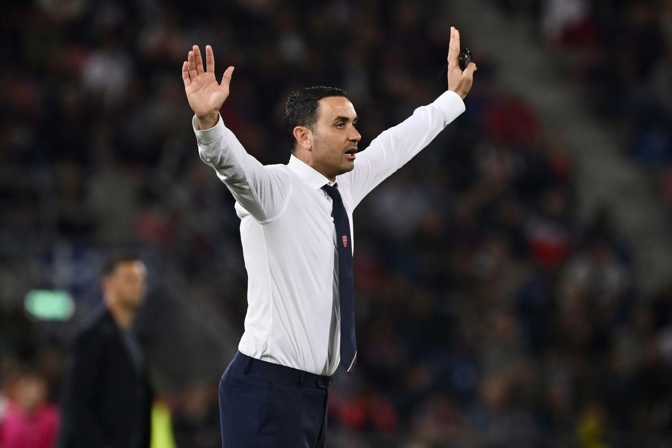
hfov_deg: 5.2
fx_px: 7465
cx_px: 336
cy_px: 224
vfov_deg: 3.4
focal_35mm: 400
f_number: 4
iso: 2000
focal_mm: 400
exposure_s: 1/1250
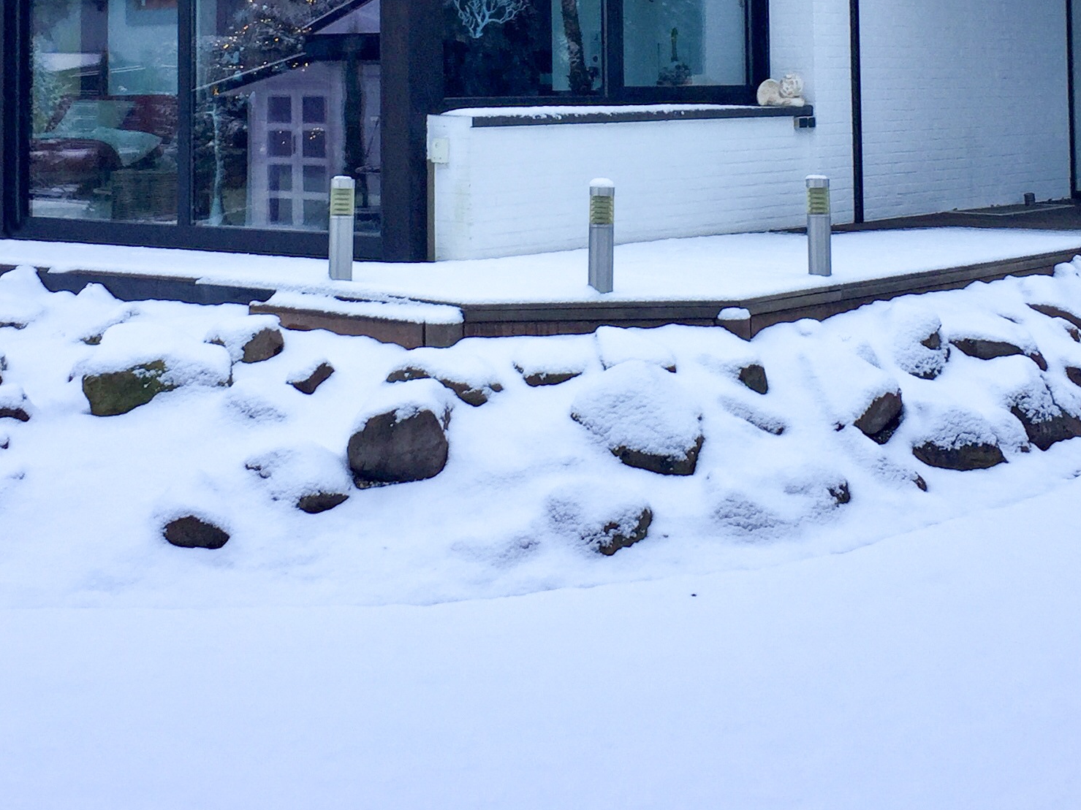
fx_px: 1998
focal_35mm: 64
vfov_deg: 22.0
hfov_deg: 30.3
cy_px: -10
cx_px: 561
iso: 32
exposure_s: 1/104
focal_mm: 4.15
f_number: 2.2
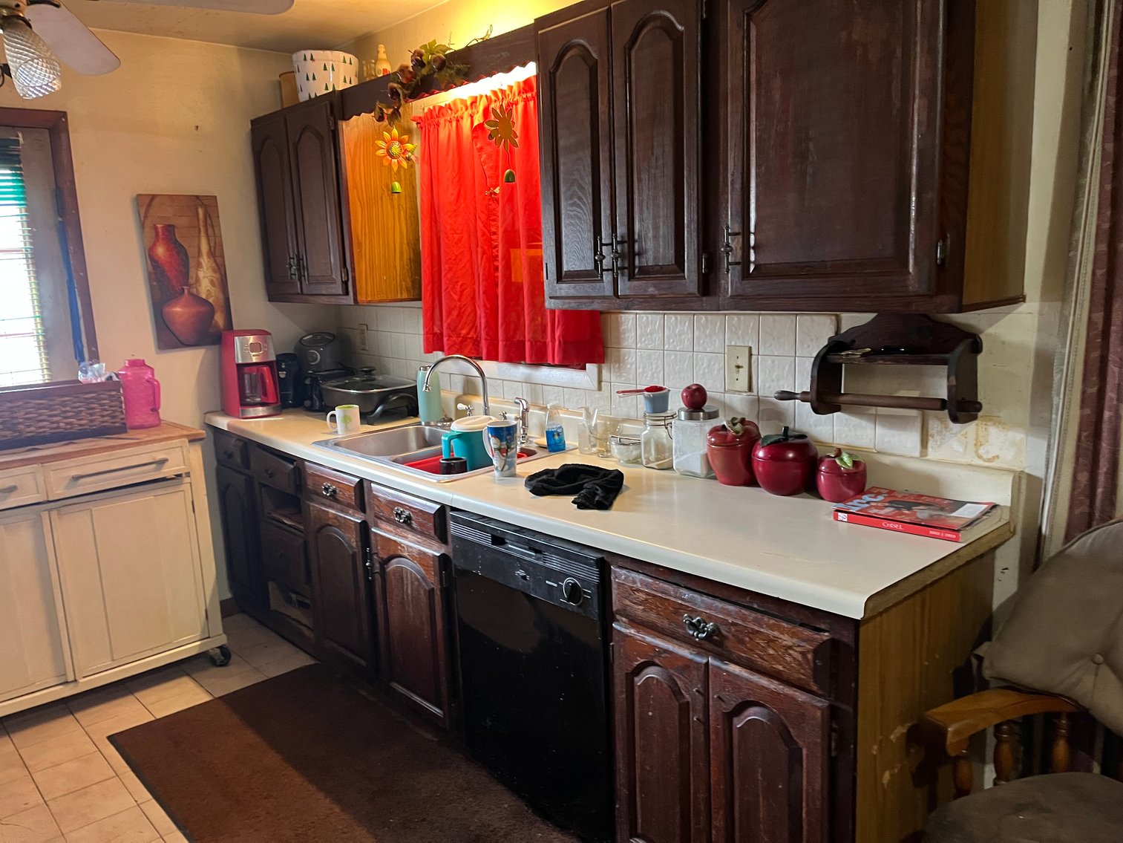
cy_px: 422
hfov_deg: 67.3
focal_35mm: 26
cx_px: 562
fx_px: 844
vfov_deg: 53.1
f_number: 1.6
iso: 400
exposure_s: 1/40
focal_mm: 5.1
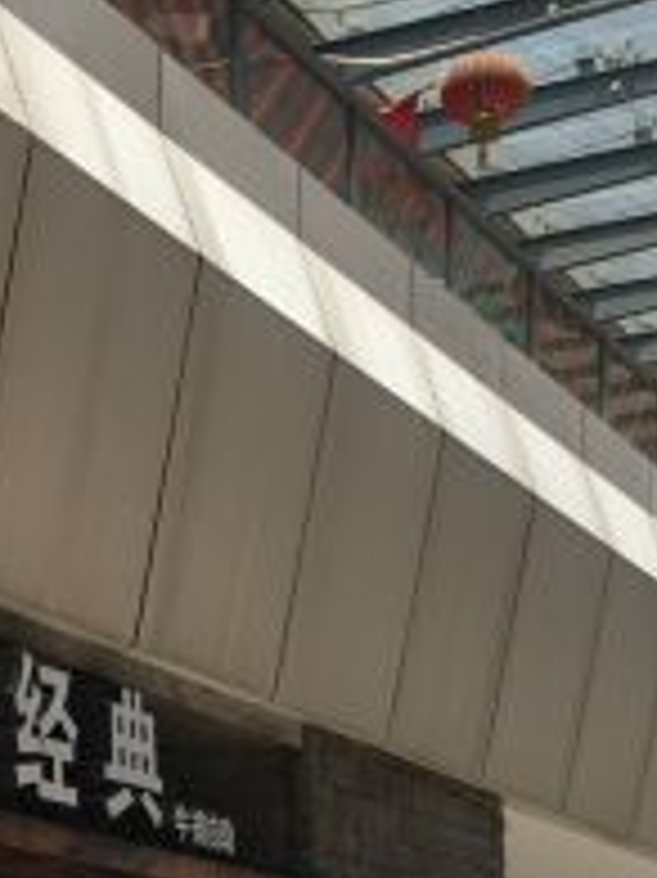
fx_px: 2635
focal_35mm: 104
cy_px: 1126
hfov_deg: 14.0
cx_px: 7
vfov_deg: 17.8
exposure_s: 1/746
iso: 25
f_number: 2.2
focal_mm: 4.15
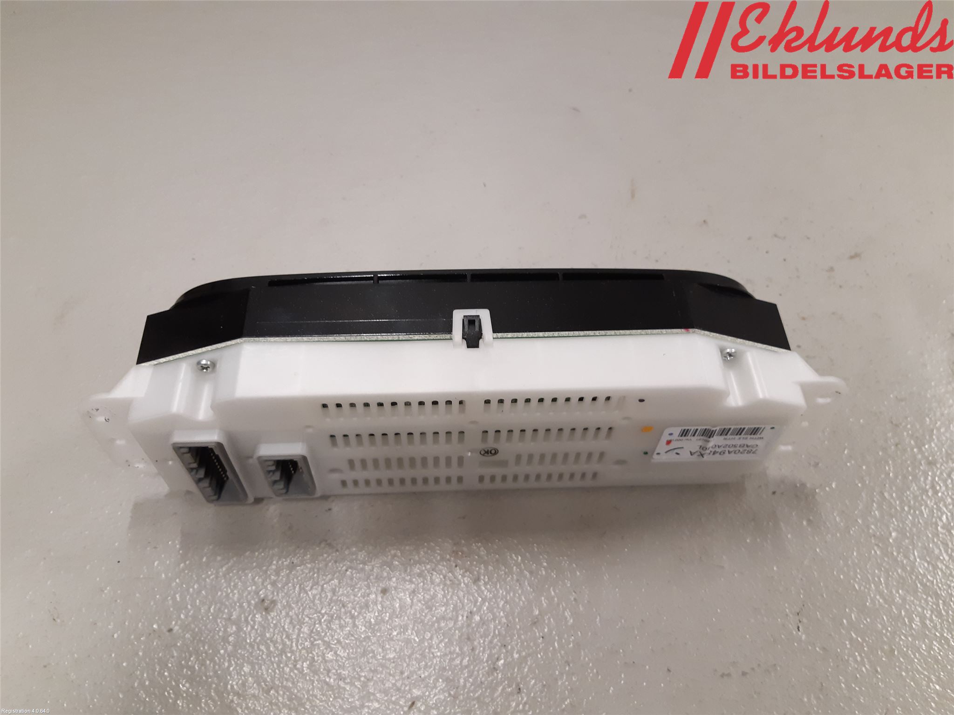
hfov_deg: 67.3
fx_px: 717
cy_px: 358
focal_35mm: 26
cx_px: 477
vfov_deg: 53.1
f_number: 1.7
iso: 160
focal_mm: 3.93
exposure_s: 1/50
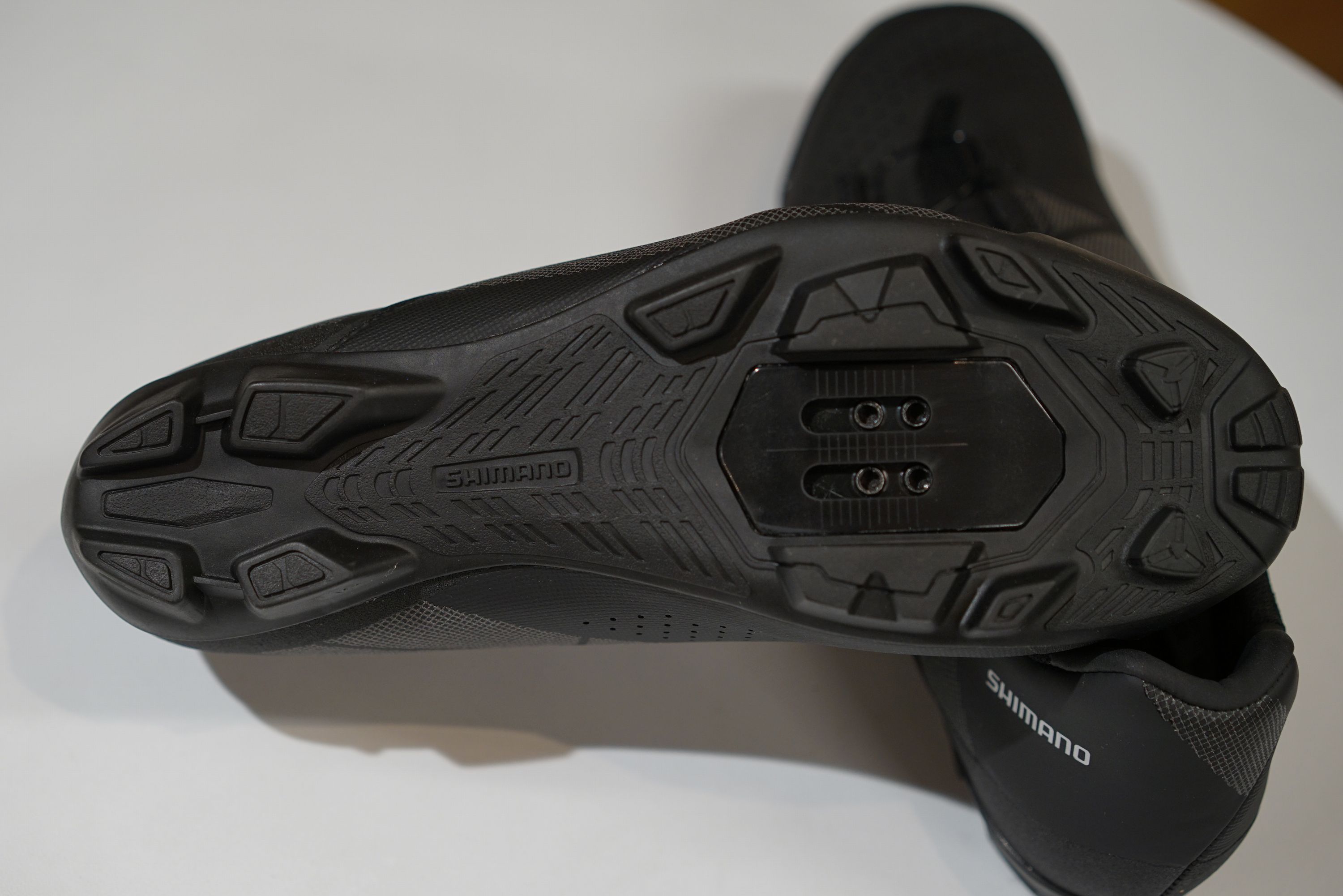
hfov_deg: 36.2
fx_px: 2052
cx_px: 672
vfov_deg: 24.6
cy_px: 448
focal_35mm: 55
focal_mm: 55
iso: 320
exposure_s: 1/100
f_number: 3.2
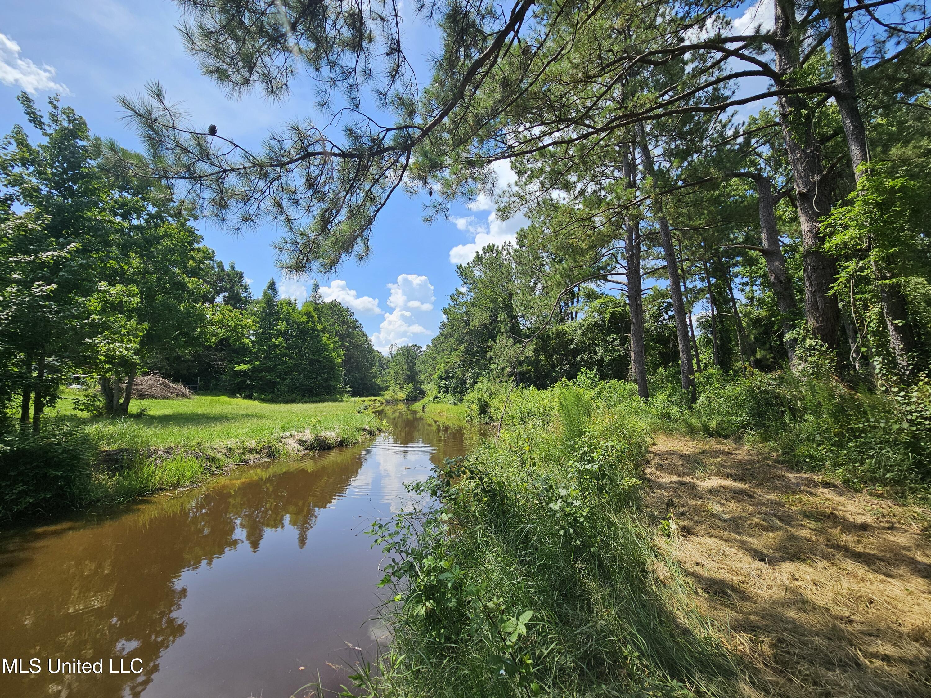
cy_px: 349
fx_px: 350
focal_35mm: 13
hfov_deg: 106.2
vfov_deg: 89.9
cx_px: 466
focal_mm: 2.2
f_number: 2.2
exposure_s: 1/1563
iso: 50
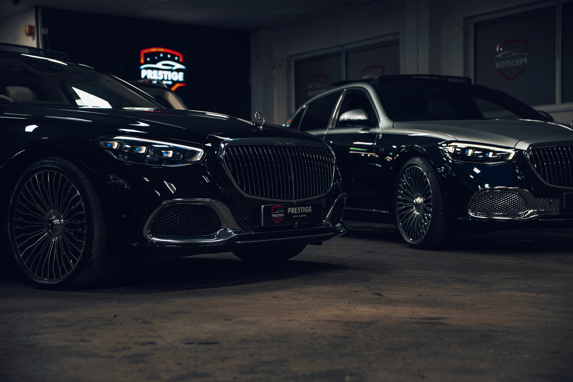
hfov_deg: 33.4
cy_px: 191
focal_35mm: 60
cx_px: 286
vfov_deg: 22.6
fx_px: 955
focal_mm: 60
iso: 1000
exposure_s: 1/60
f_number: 3.2
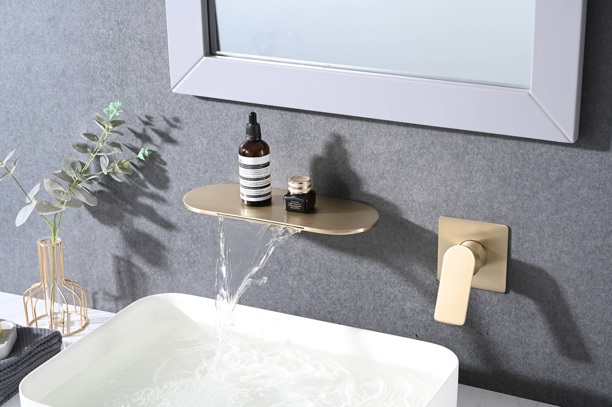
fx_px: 1189
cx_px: 306
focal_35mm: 70
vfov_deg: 19.4
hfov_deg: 28.9
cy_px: 204
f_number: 8
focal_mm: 70
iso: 160
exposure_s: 1/125
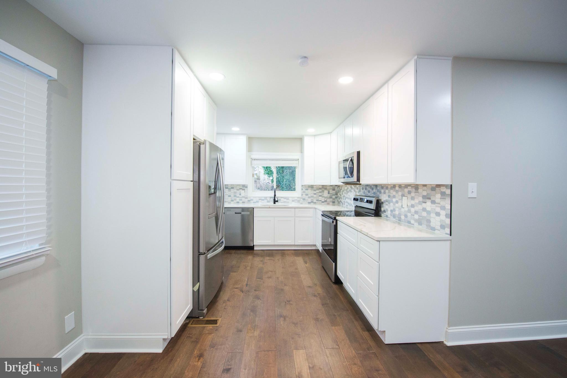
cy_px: 189
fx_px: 221
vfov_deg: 81.2
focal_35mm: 14
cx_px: 284
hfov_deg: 104.2
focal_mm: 14
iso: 2500
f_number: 5.6
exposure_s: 1/100
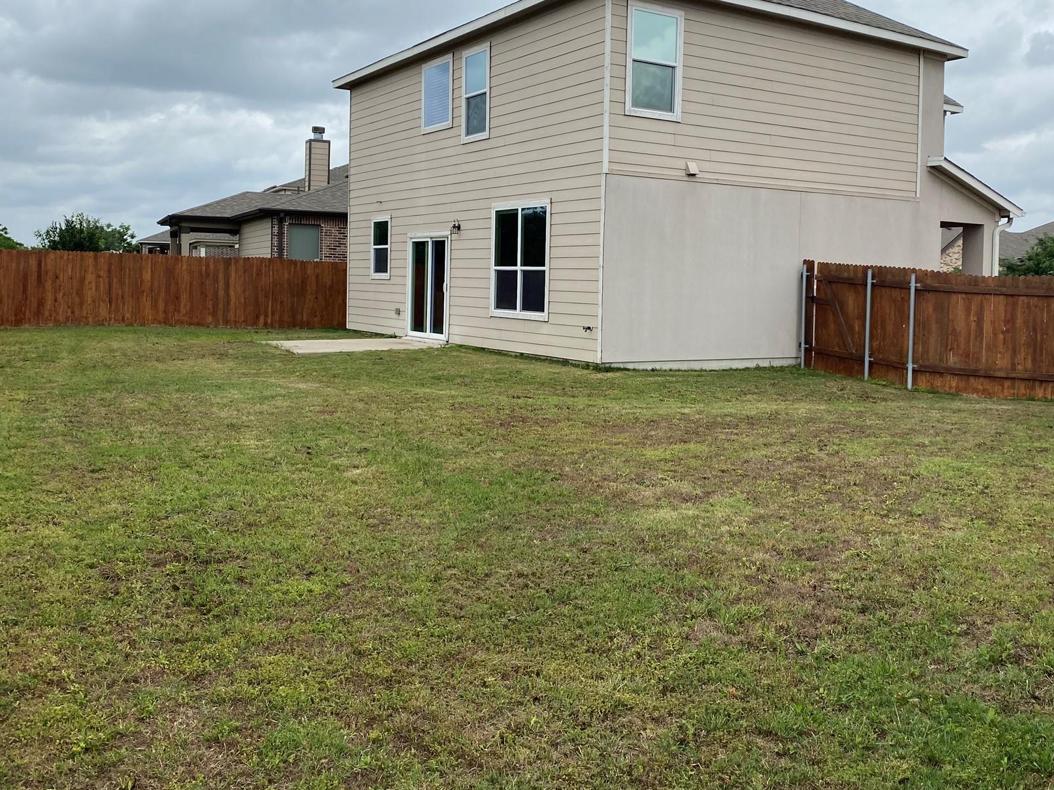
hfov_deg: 55.3
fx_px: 1005
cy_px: 316
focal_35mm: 33
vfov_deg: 42.7
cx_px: 581
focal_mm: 4.25
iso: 32
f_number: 1.8
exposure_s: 1/3040
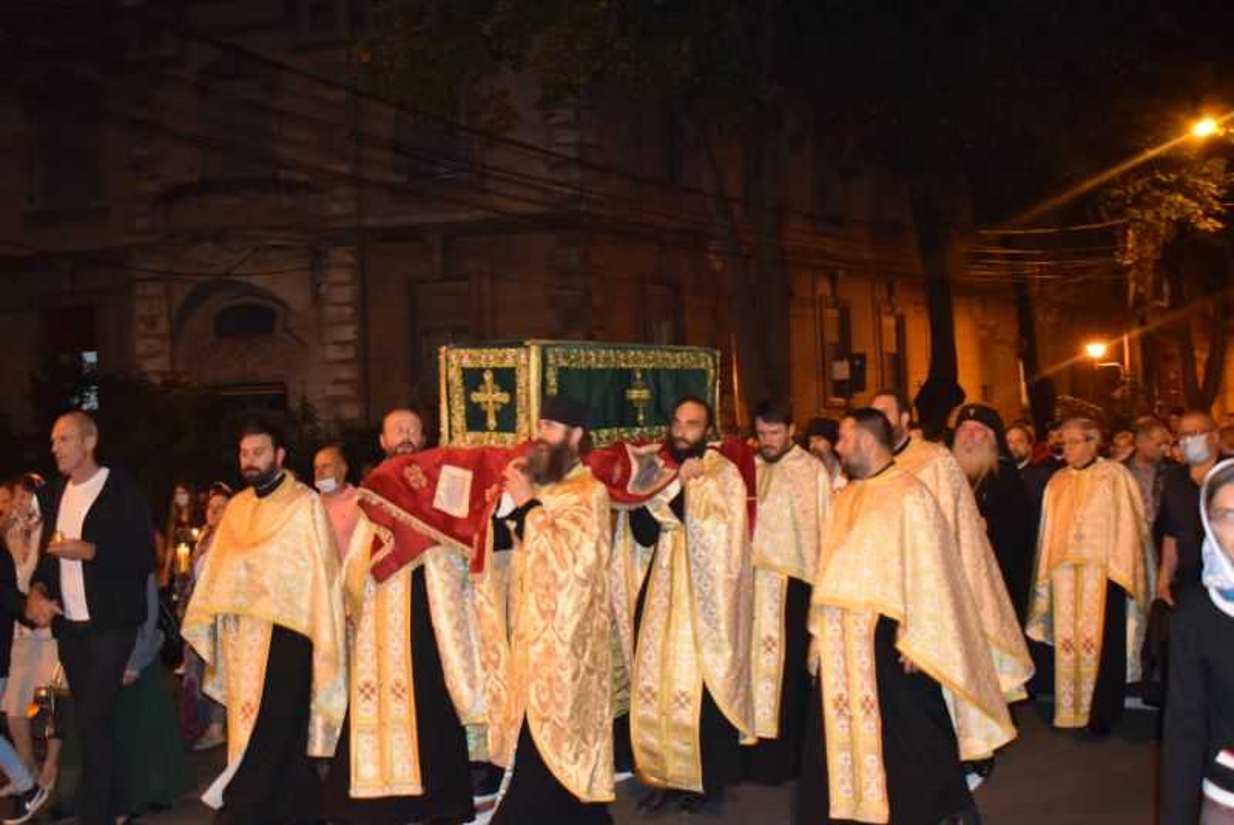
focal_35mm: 45
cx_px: 617
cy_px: 412
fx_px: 1544
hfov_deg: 43.6
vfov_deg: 29.9
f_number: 4.2
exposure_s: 1/30
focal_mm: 30
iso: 3200
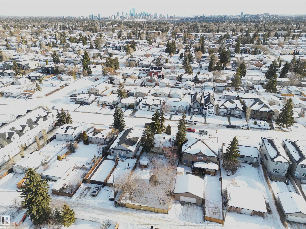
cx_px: 153
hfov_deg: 71.6
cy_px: 114
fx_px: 212
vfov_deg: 56.8
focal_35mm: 24
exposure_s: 1/100
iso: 100
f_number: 1.7
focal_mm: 6.72
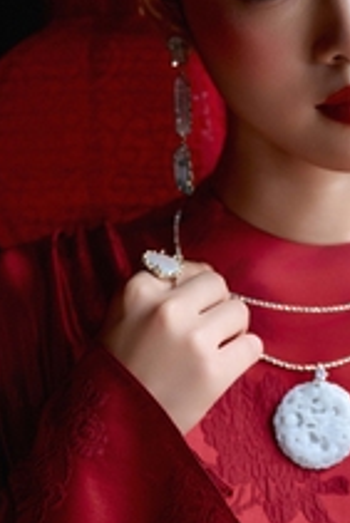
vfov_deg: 15.3
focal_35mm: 134
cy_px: 273
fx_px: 1951
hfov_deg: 10.2
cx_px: 246
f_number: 2.8
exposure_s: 1/125
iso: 500
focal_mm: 59
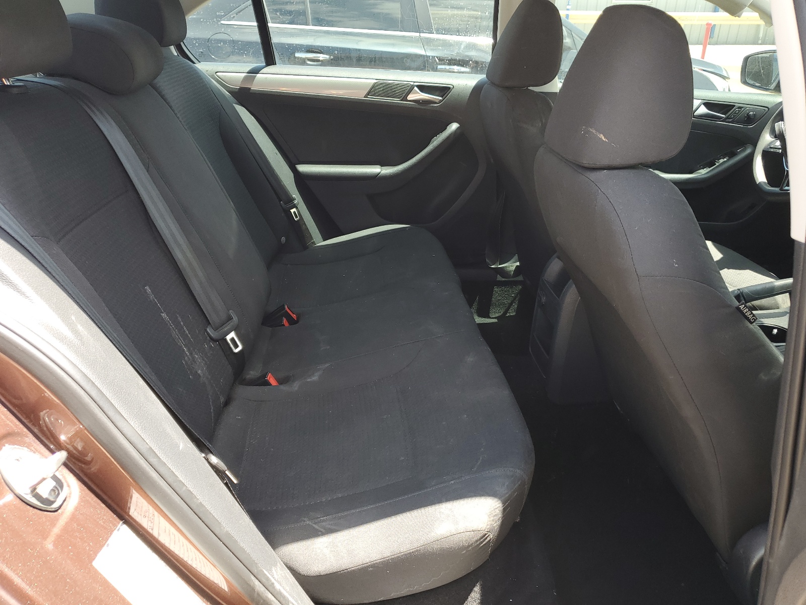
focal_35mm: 26
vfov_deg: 53.1
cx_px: 403
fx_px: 605
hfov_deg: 67.3
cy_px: 302
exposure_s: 1/200
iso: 50
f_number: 1.5
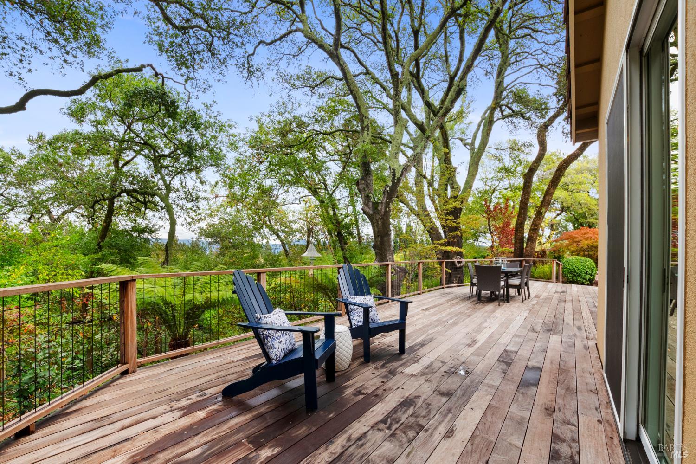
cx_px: 348
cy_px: 232
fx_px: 290
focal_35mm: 15
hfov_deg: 100.4
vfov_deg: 77.3
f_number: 8
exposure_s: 1/40
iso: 100
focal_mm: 10
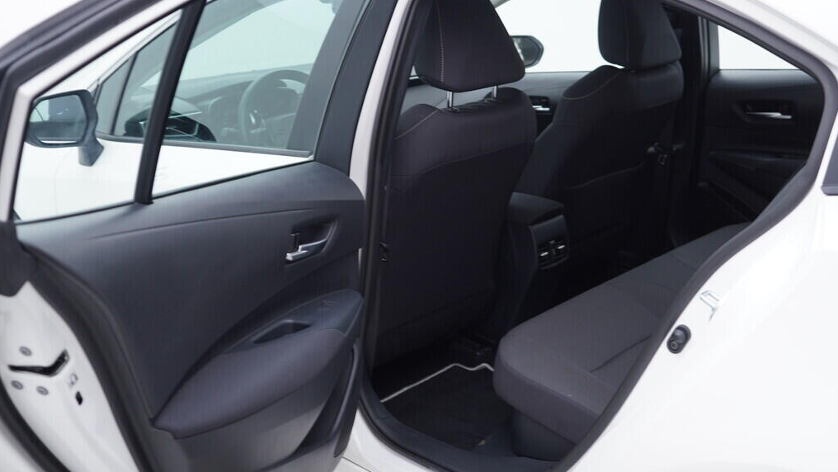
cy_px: 231
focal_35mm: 38
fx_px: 845
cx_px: 419
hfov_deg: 52.8
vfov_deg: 31.2
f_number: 3.2
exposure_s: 1/50
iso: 125
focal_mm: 24
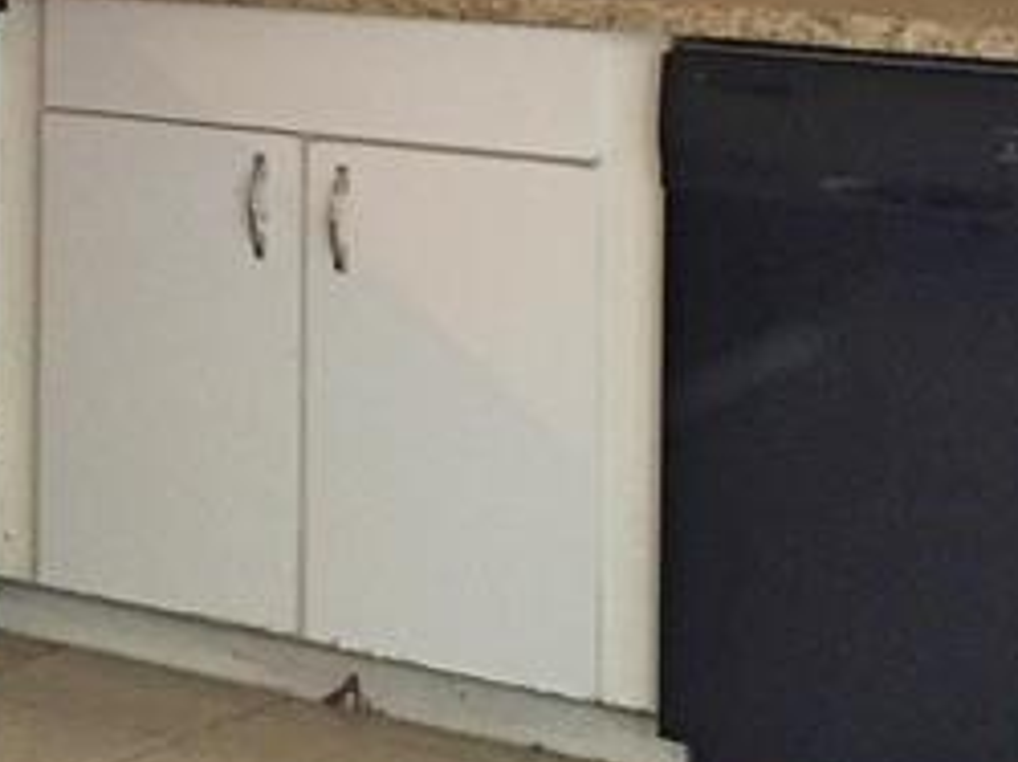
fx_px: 3496
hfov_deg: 15.6
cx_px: -387
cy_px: -155
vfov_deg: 12.2
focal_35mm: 119
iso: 200
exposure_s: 1/30
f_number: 2.2
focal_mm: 4.15
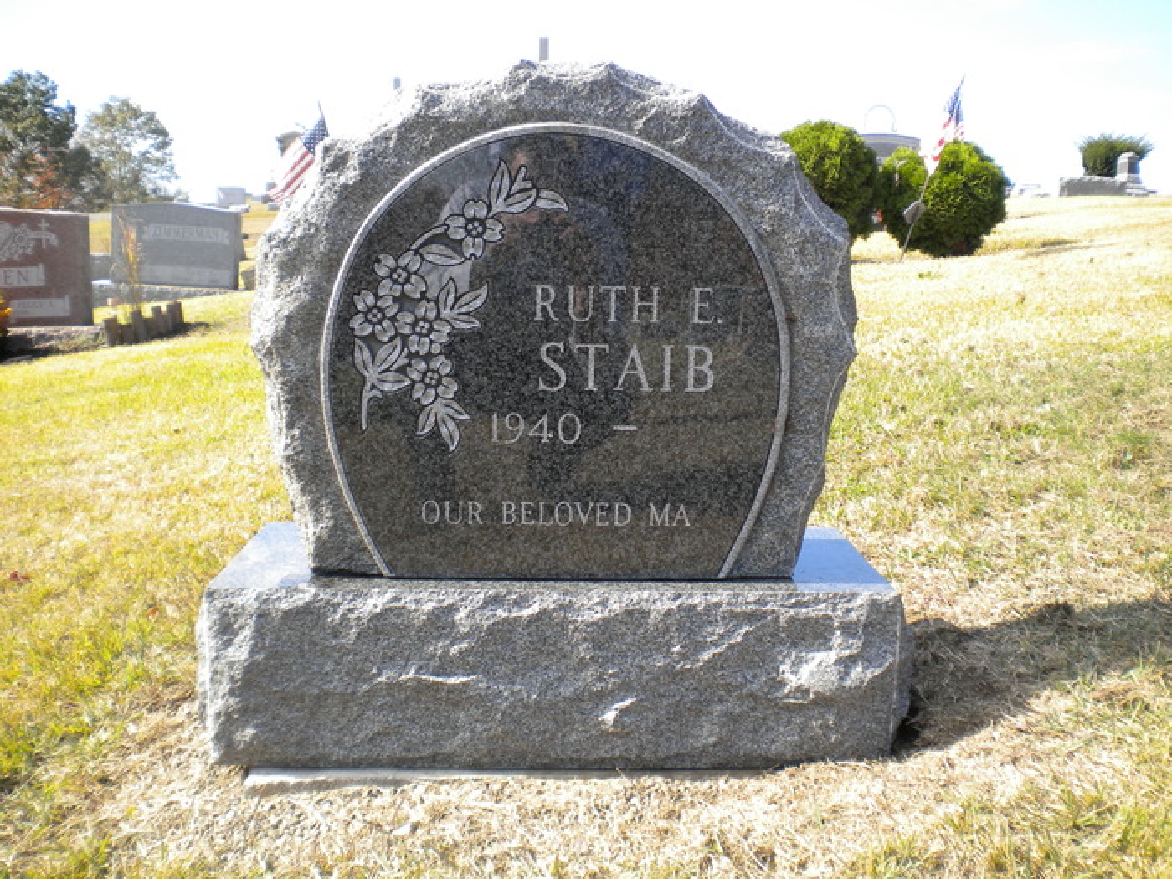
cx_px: 586
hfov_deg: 52.6
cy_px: 440
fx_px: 1185
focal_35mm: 35
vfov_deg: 40.7
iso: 80
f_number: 4.6
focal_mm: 6.3
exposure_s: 1/180
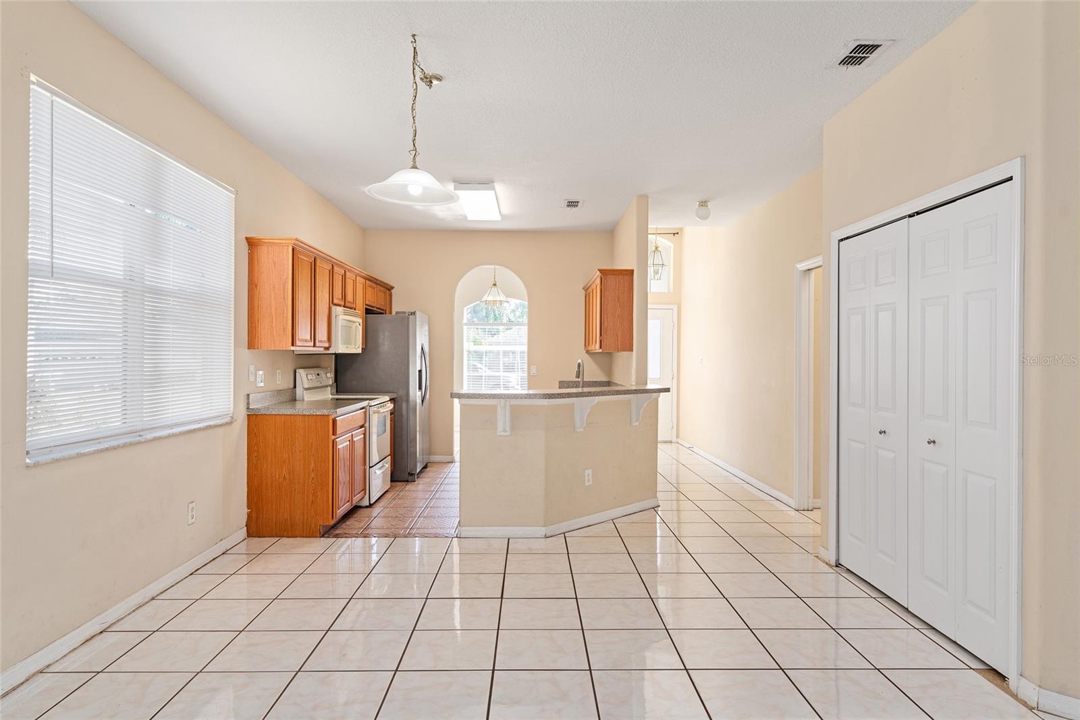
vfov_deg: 58.1
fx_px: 648
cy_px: 360
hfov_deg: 79.6
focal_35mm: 22
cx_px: 540
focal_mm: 21.6
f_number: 7.1
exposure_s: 1/6
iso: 250
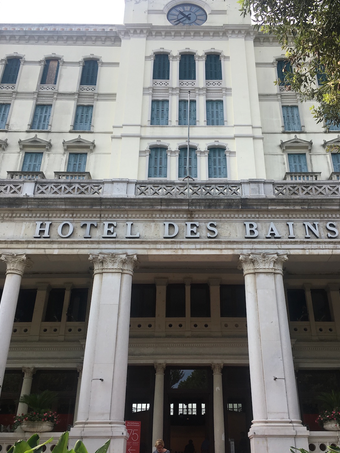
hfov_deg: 42.9
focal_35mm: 33
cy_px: 248
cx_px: 189
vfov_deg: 55.3
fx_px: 432
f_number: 2.2
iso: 25
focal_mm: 4.15
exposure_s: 1/693
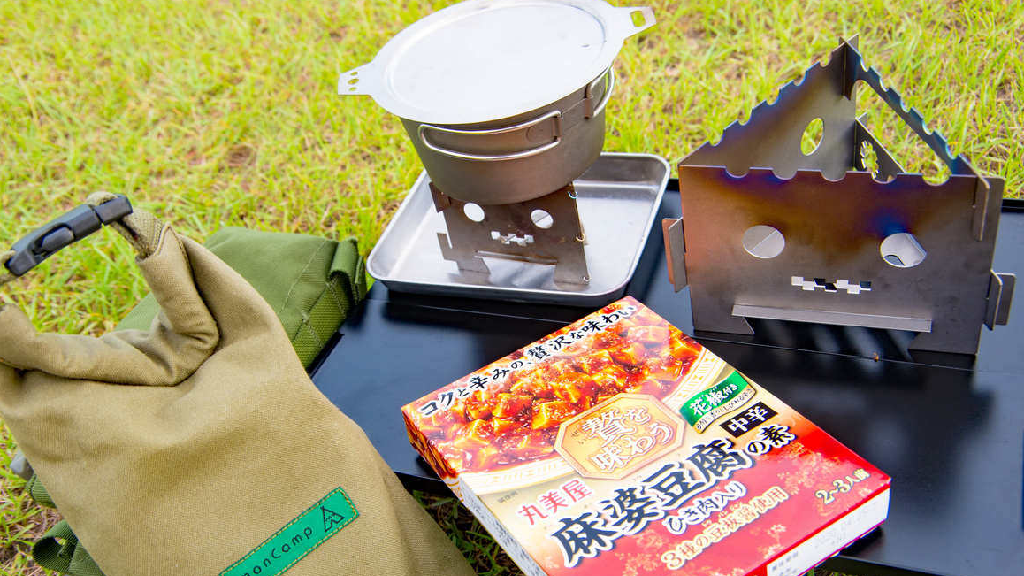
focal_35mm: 39
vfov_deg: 30.3
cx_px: 501
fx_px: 1059
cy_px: 346
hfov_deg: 51.6
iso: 160
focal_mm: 24
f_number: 5.6
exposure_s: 1/125
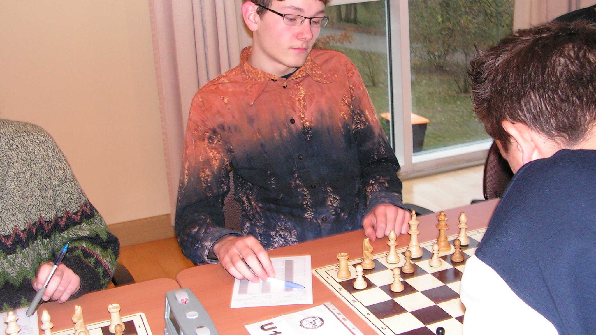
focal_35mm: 48
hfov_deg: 42.9
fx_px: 759
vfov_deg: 24.9
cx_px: 298
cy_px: 142
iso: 200
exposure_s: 1/40
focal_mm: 7.4
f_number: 3.2
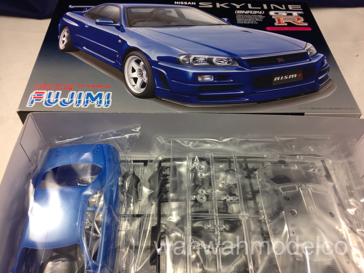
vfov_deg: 42.9
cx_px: 182
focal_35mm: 33
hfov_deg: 55.4
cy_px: 136
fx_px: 347
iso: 64
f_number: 2.4
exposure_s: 1/50
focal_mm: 4.12
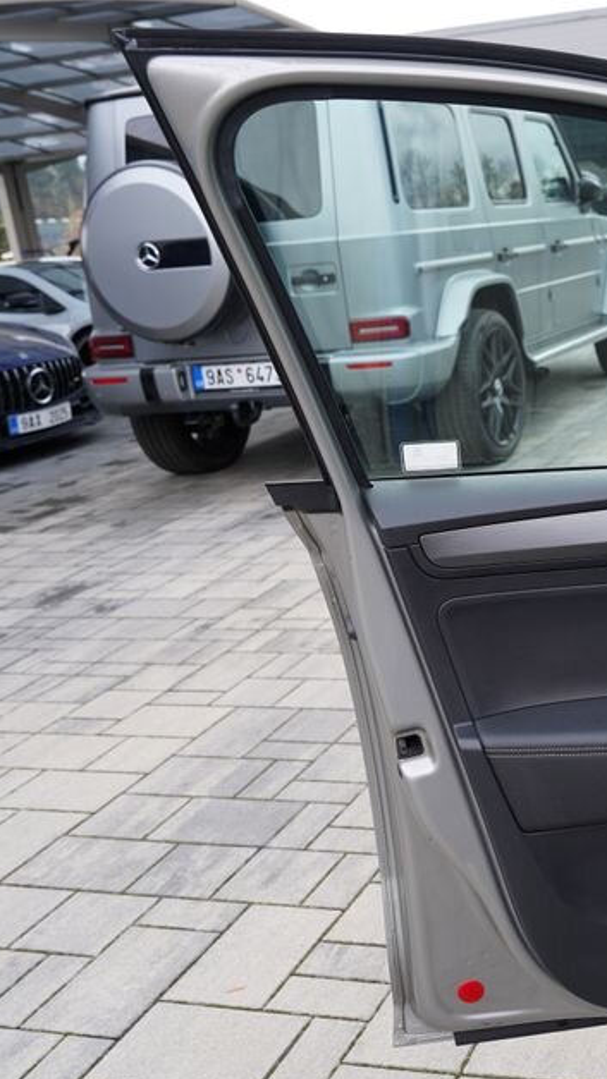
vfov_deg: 49.4
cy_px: 546
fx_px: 1174
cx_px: 715
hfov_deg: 26.1
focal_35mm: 41
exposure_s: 1/100
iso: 100
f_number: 5
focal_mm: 24
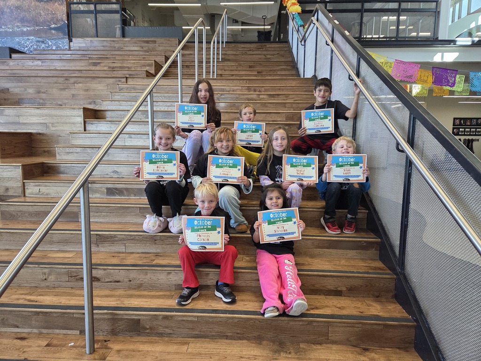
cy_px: 180
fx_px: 320
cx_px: 240
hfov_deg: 73.9
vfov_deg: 58.9
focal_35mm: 23
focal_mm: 5.4
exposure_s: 1/180
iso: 160
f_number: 1.8
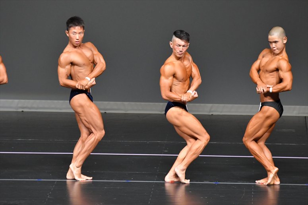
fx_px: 2950
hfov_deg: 6.0
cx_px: 154
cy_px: 102
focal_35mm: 345
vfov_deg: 4.0
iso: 5000
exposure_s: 1/400
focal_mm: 230
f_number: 5.6
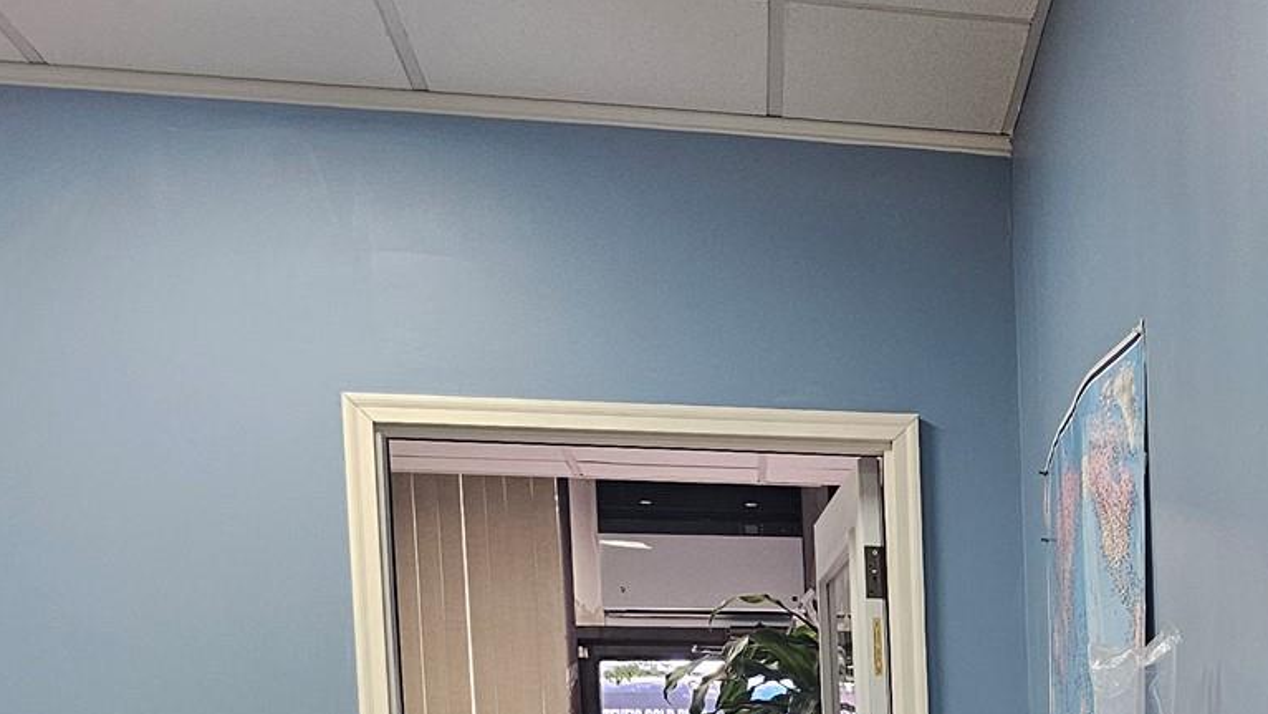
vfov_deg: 16.5
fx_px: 2253
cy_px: 1057
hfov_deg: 28.5
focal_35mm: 67
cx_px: 1399
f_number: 1.7
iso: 250
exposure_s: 1/207
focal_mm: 6.3
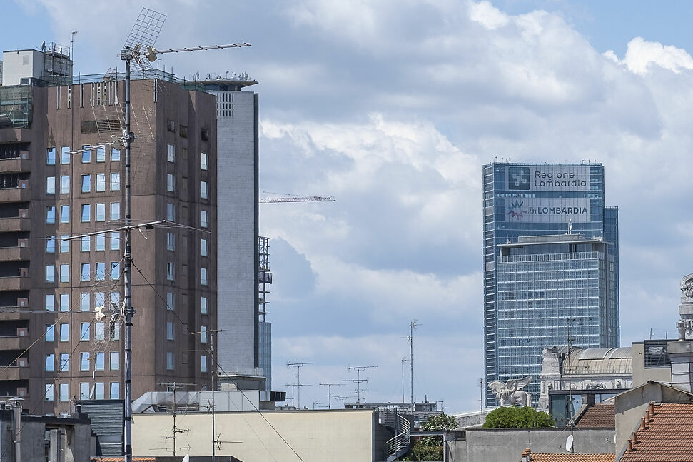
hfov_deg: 15.6
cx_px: 446
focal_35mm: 131
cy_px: 228
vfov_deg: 10.5
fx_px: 2521
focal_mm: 35
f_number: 5.6
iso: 80
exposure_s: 1/500
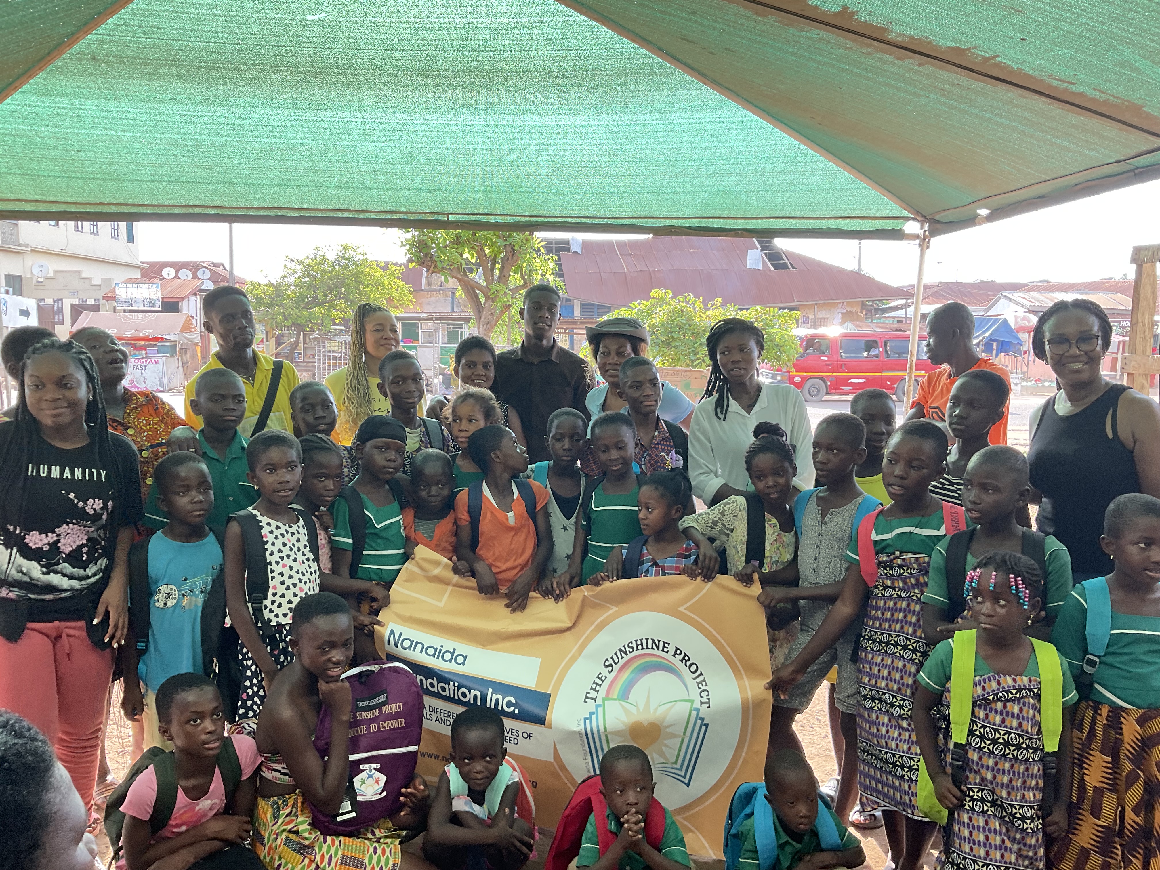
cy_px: 435
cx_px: 580
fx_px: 972
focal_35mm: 29
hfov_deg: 61.7
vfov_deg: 48.2
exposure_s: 1/122
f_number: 1.8
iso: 25
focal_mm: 3
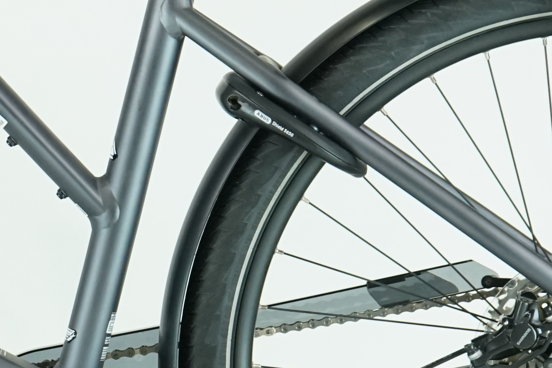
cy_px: 112
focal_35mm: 228
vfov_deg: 6.0
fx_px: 3496
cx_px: -31
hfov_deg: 9.0
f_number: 5.6
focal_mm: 57
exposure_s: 1/200
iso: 1600
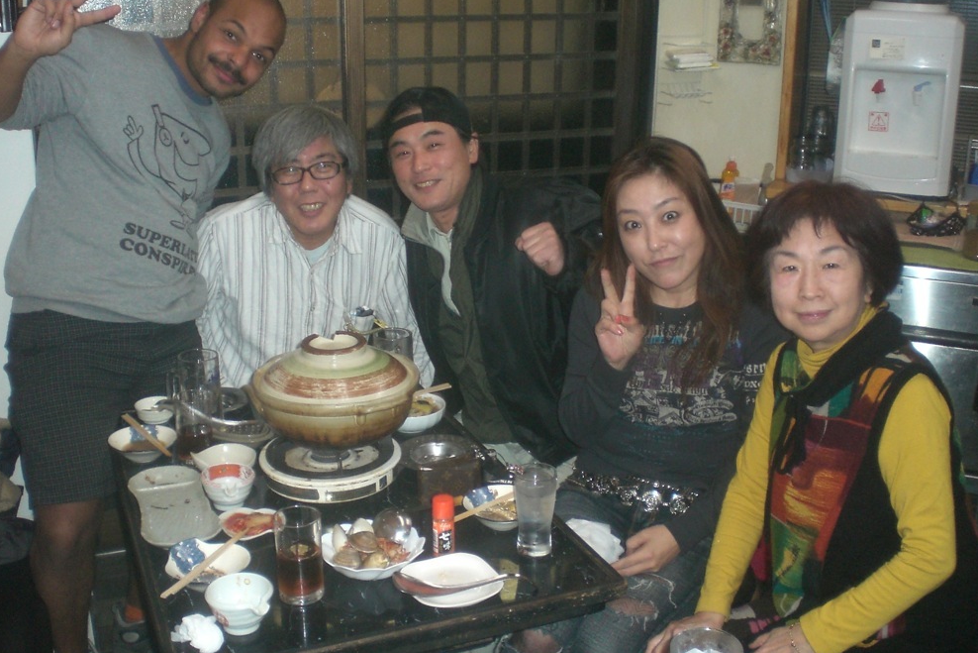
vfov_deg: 33.4
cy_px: 336
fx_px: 1087
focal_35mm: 40
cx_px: 489
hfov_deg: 48.5
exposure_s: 1/60
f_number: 3.1
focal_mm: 6.3
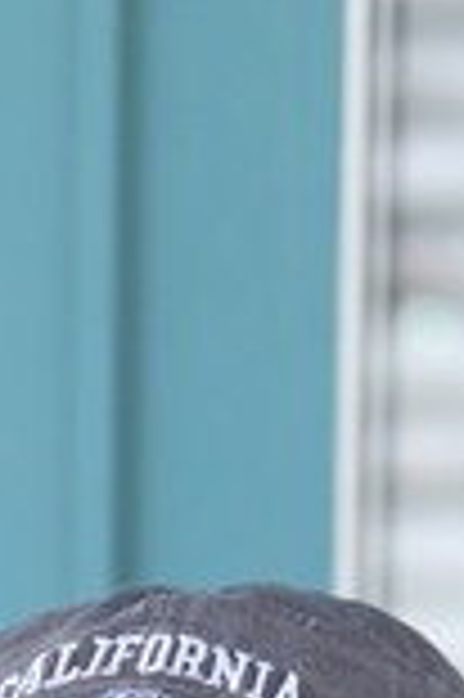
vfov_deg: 5.5
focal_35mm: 348
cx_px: -336
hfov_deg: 3.9
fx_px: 6743
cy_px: 2171
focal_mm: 50
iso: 100
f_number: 2.2
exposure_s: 1/320
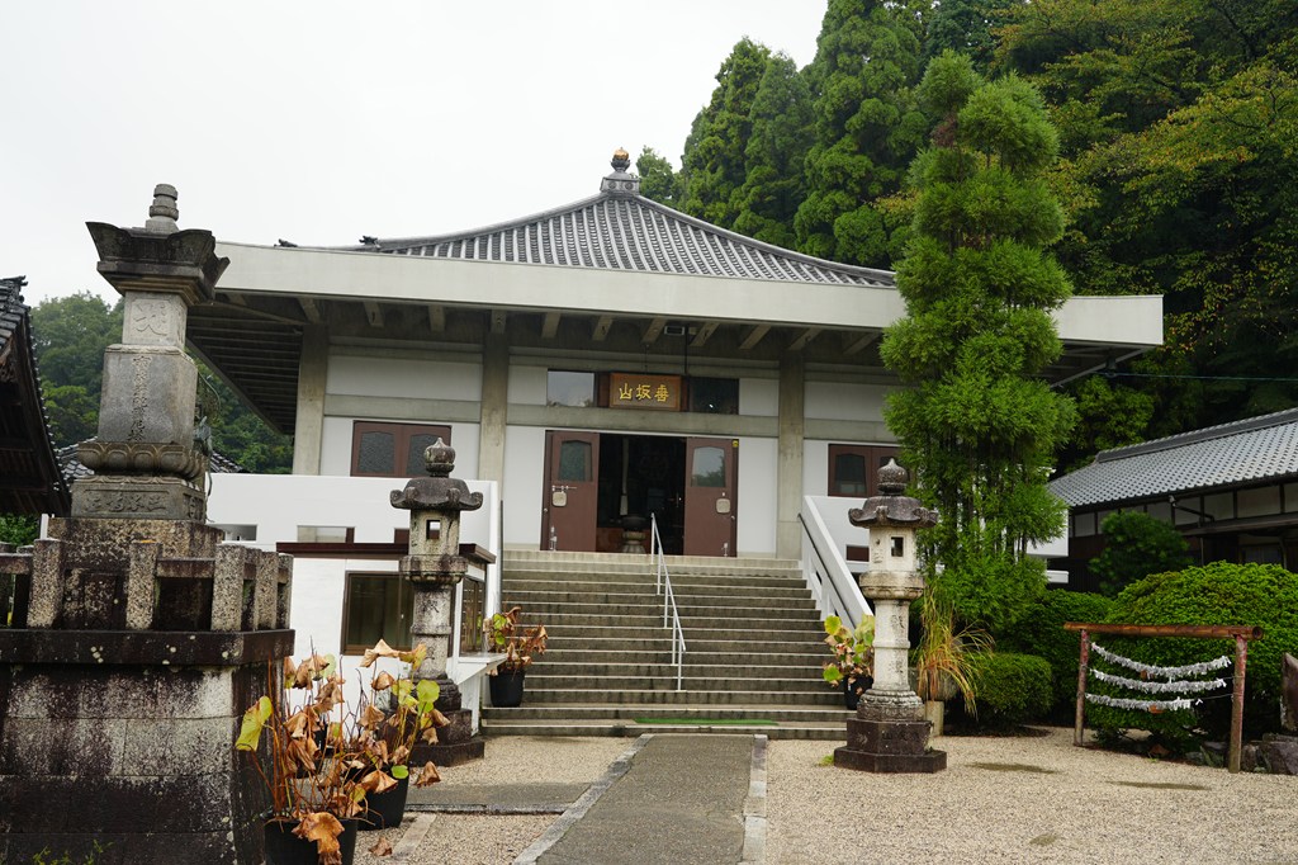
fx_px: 1261
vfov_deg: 37.8
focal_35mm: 35
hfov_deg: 54.4
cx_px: 649
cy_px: 432
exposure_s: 1/80
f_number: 5
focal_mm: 35
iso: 100
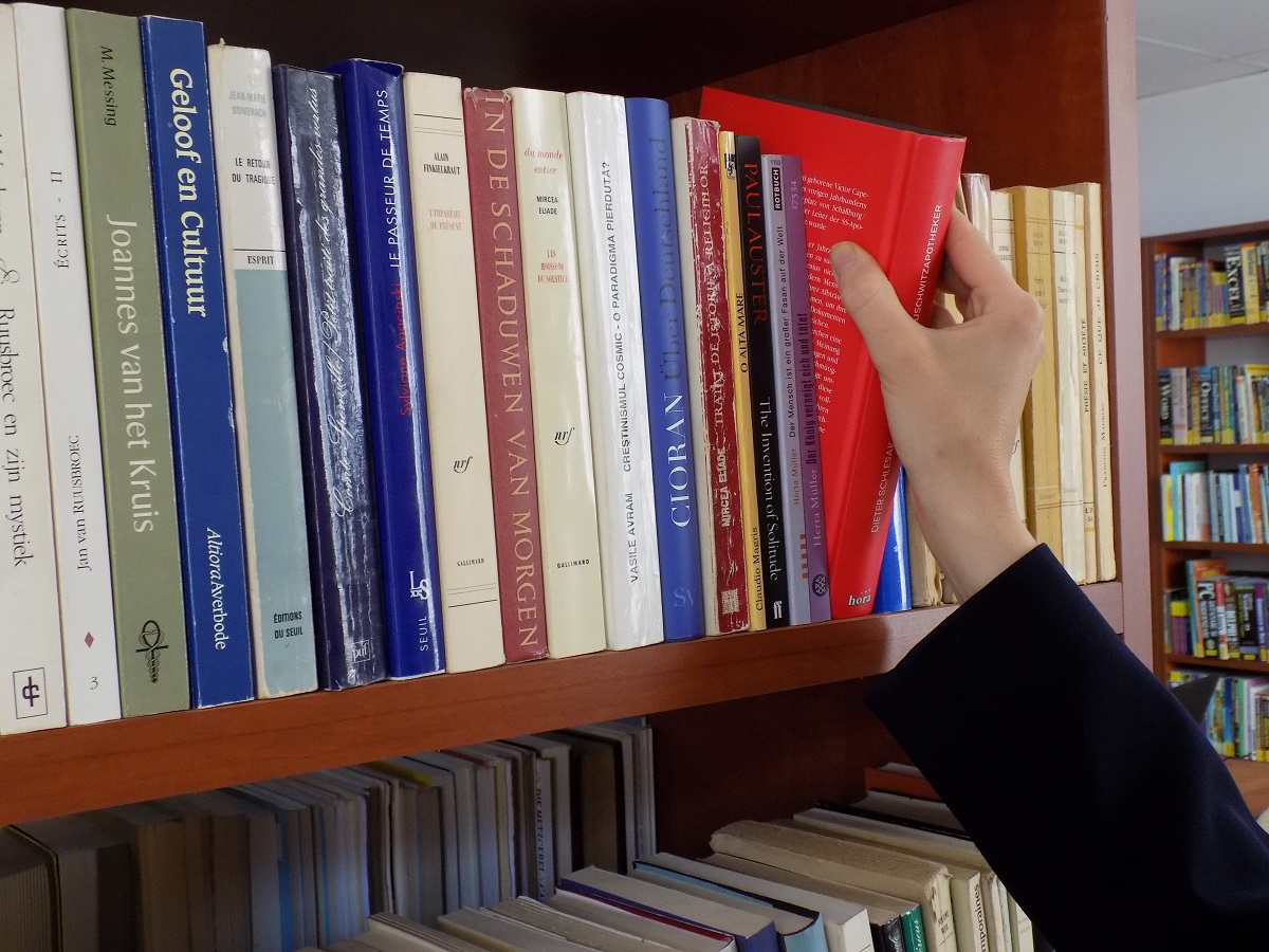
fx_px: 1503
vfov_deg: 35.1
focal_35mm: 41
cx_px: 634
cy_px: 476
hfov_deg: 45.8
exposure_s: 1/30
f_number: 3.6
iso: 160
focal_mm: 7.3
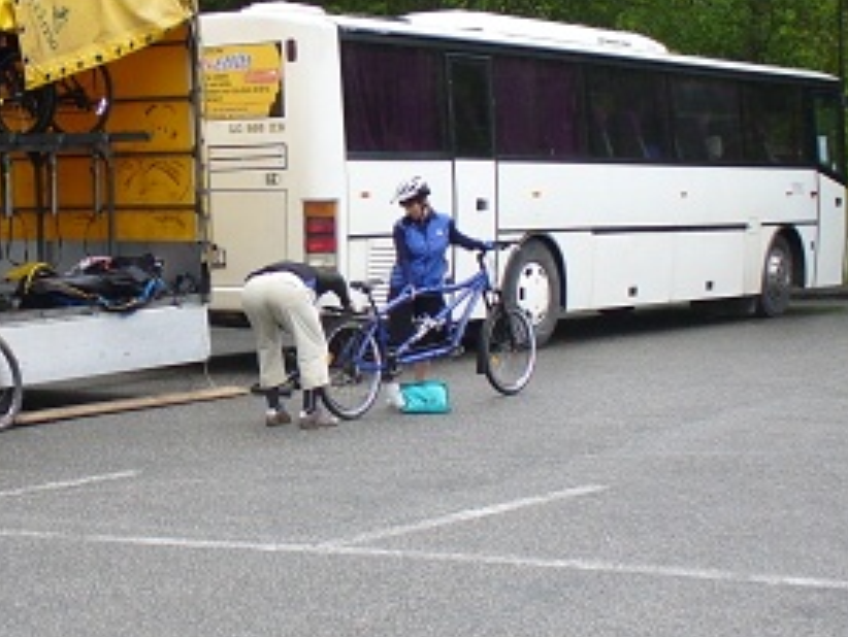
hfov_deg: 23.9
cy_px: 260
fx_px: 1986
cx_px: 226
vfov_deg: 18.2
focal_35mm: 81
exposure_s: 1/125
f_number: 2.8
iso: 80
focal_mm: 6.1
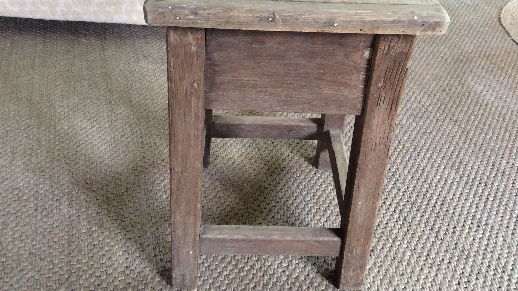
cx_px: 260
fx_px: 481
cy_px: 108
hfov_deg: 56.6
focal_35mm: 35
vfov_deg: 33.5
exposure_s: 1/25
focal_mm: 3.3
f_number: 2.4
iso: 160
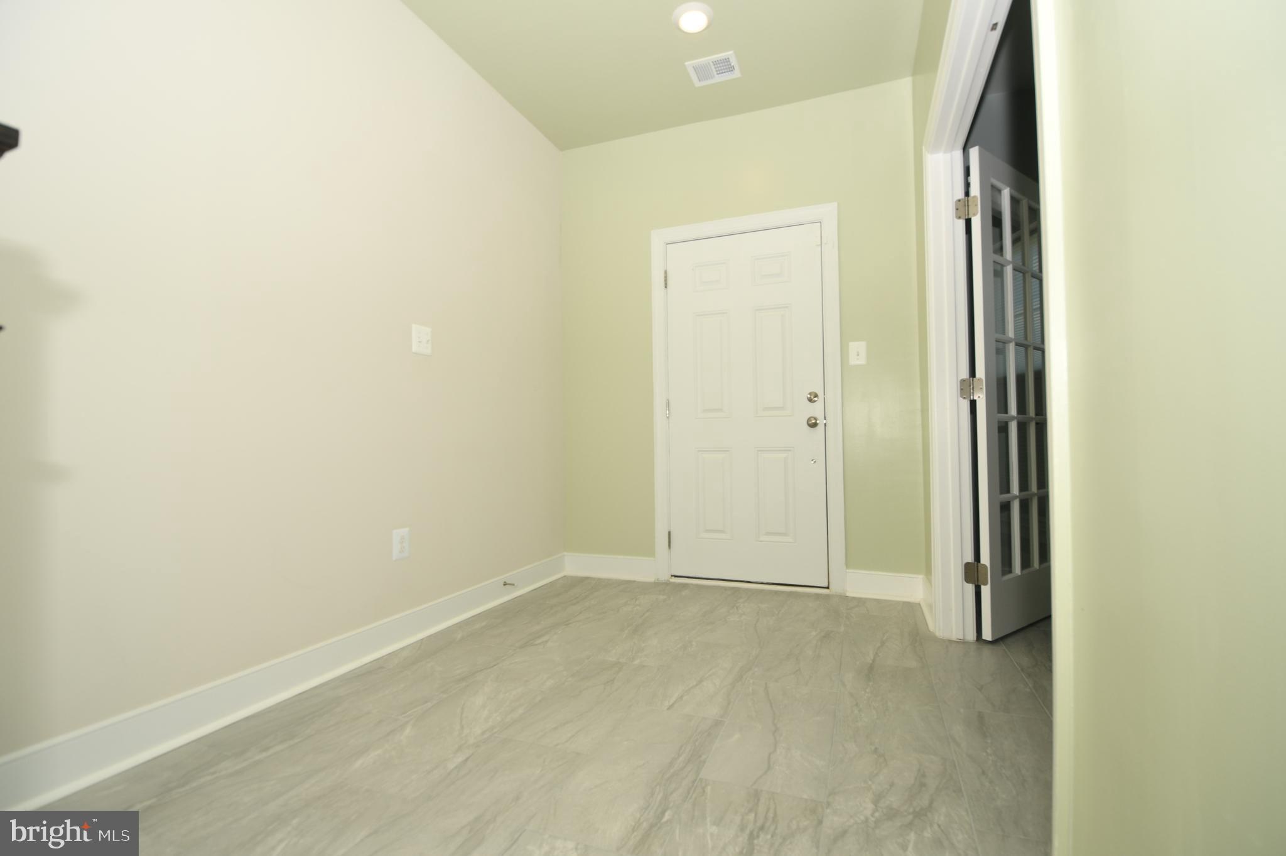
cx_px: 643
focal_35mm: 15
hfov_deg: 100.4
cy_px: 428
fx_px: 536
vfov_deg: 77.3
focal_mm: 10
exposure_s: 1/100
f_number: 5.6
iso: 125
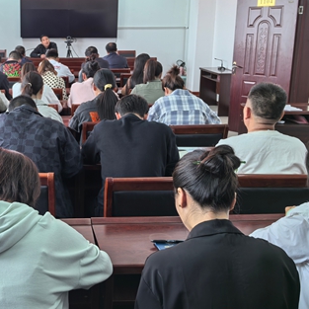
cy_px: 140
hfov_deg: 36.3
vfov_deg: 37.5
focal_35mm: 45
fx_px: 454
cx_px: 61
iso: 50
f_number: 2
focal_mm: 5.75
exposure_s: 1/111
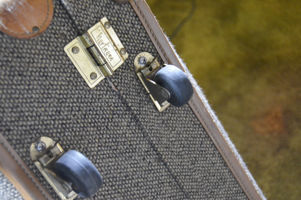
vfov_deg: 26.5
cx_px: 150
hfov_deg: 38.9
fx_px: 426
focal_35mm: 51
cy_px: 100
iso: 3200
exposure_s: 1/30
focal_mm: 34
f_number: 4.5
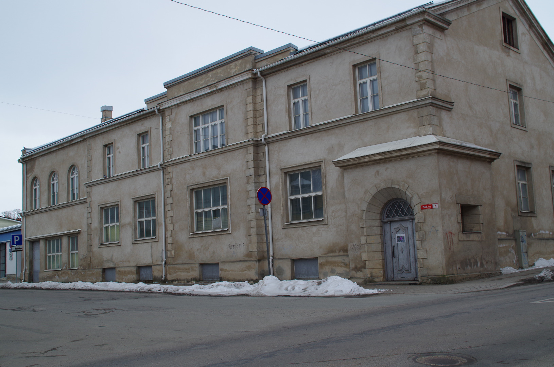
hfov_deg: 46.5
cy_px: 184
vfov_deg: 31.8
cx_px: 277
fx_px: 645
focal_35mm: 42
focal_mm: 28
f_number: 11
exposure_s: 1/125
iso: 200
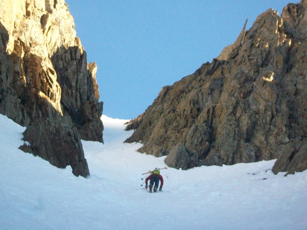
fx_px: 1189
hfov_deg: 14.7
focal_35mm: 134
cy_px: 75
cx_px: 125
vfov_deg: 11.1
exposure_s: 1/100
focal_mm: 17.1
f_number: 5.1
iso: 110
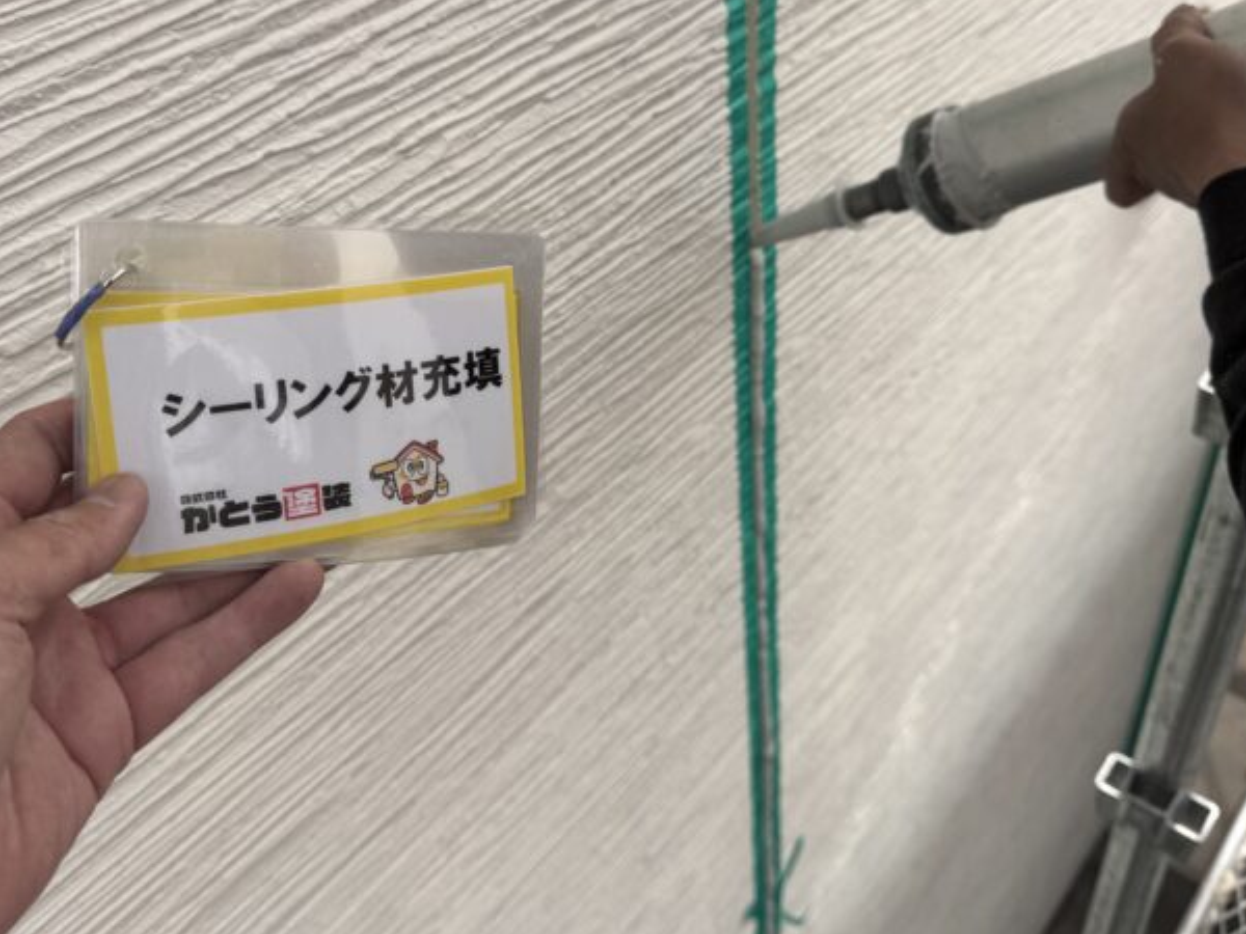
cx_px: 579
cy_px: 330
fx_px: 1152
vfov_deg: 43.7
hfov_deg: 56.8
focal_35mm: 32
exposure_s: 1/980
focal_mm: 6.76
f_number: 1.78
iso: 80
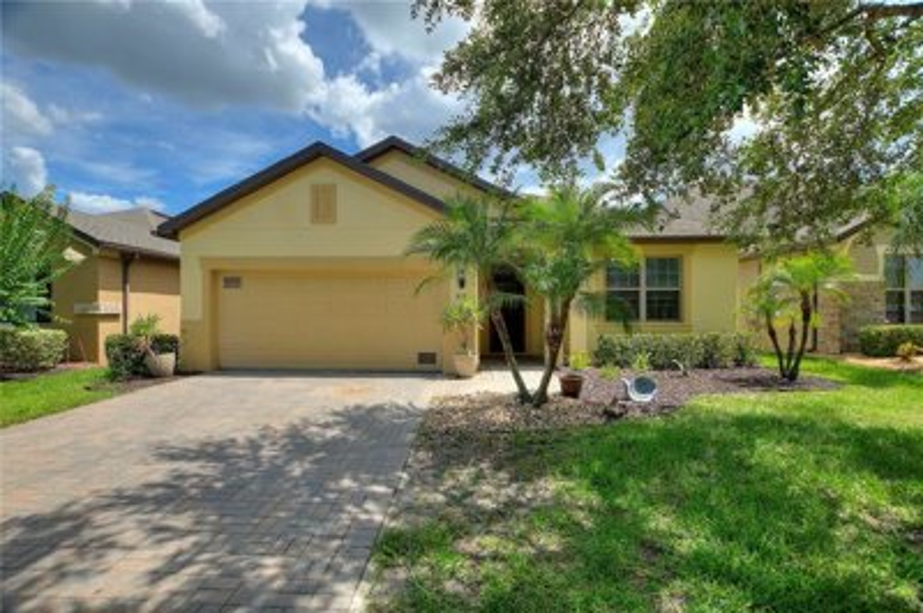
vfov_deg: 77.2
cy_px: 306
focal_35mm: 15
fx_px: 384
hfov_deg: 100.4
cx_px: 462
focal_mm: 10
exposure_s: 1/400
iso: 100
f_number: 4.5
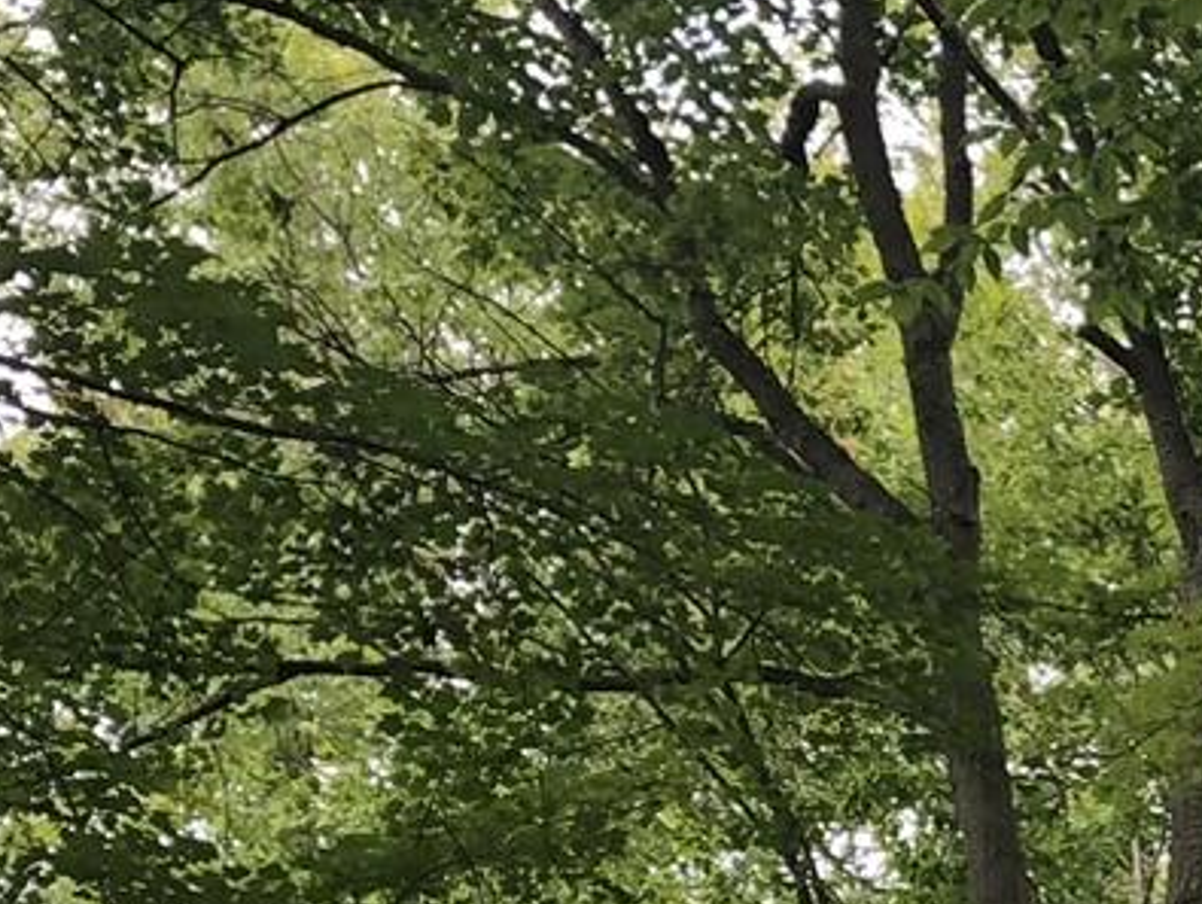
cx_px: 2024
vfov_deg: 9.4
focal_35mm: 145
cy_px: 1948
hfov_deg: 12.6
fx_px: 5040
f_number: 1.8
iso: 32
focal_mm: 3.99
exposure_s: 1/120
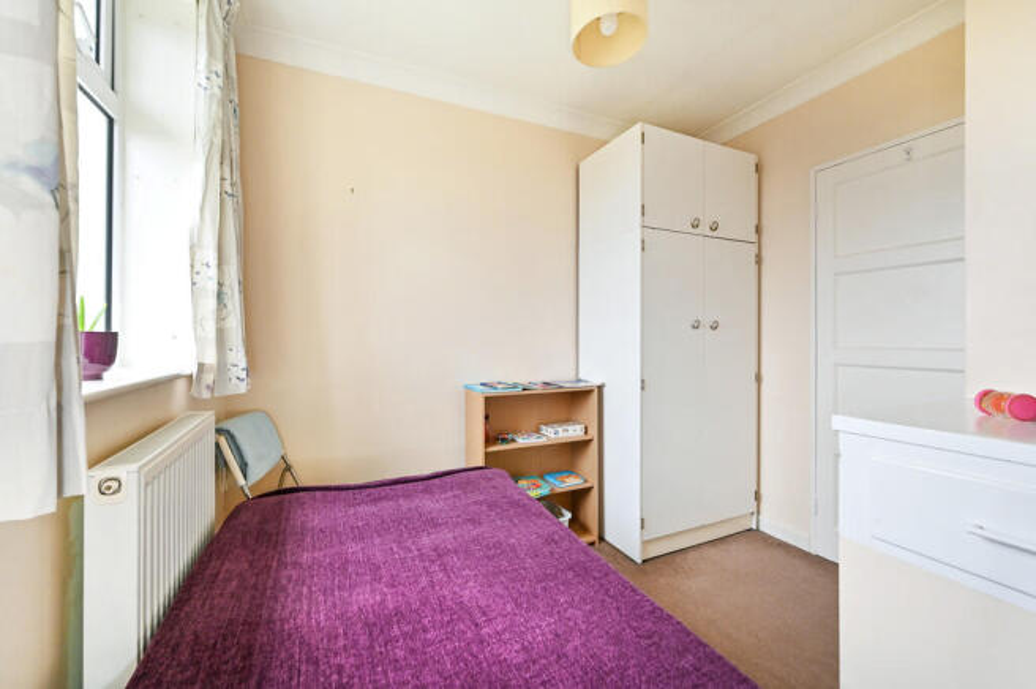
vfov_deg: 81.1
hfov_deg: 104.3
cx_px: 518
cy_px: 344
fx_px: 402
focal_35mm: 14
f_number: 9
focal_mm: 14
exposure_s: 1/5
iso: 400
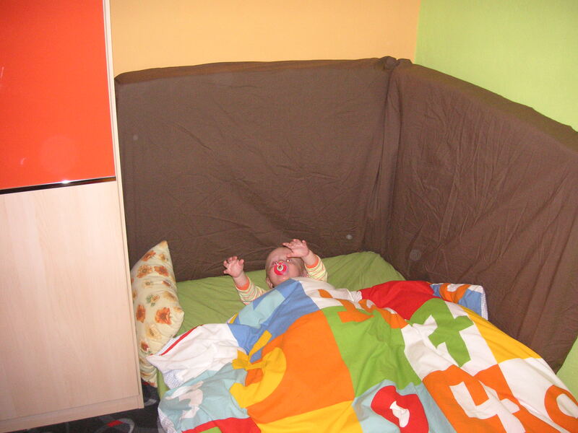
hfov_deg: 50.1
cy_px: 216
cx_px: 289
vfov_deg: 38.7
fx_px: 618
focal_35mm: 37
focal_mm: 6.1
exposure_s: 1/45
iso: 160
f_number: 2.8
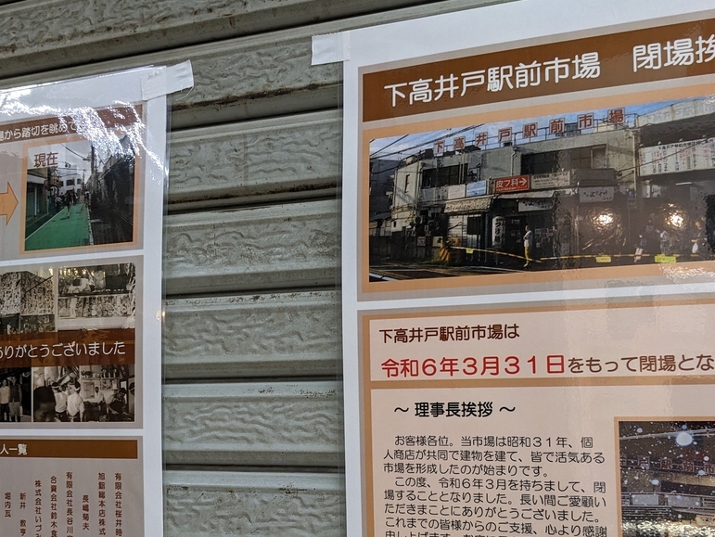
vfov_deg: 34.2
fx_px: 868
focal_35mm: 42
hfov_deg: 44.8
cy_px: 338
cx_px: 349
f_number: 1.73
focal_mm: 4.38
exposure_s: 1/99.9
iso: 159
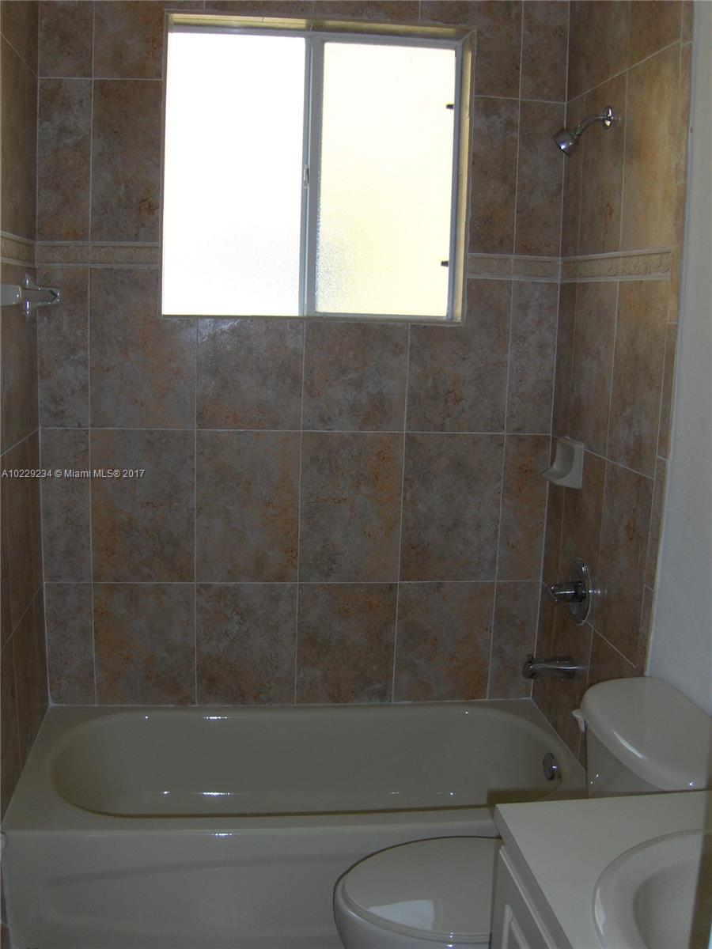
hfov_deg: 40.7
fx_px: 960
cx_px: 356
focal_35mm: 35
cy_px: 474
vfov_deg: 52.6
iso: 123
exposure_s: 1/189
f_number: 2.8
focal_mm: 7.5
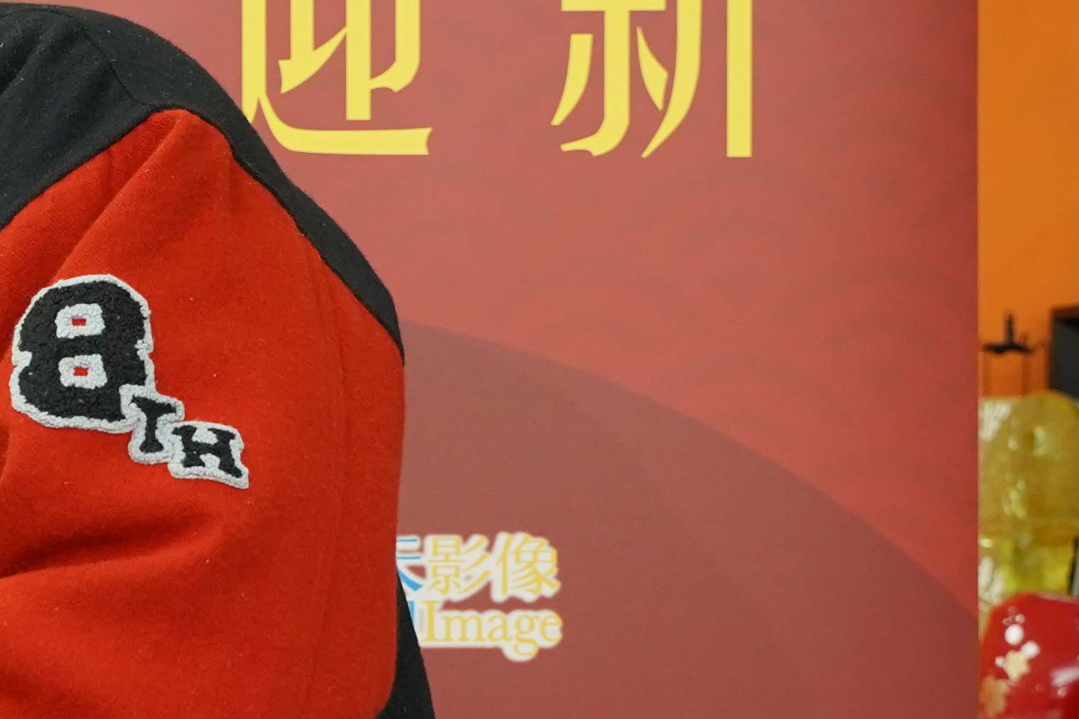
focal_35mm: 170
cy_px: 720
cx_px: -603
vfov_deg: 8.0
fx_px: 5095
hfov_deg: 11.5
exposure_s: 1/200
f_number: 5.6
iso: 1600
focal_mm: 43
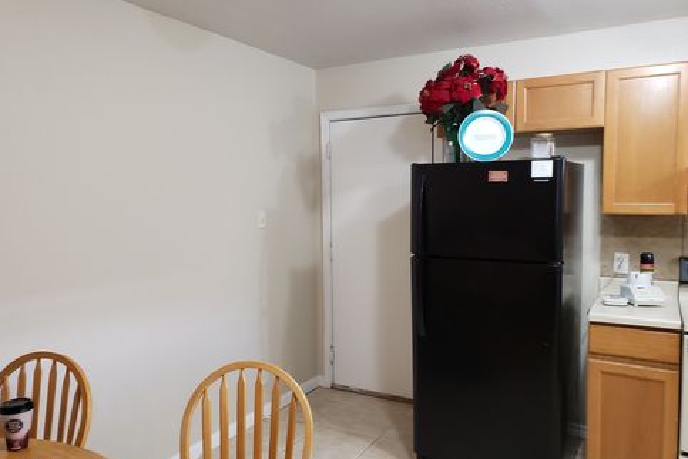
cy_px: 234
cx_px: 333
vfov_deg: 46.4
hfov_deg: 65.5
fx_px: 535
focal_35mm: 28
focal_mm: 4.3
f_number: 2.4
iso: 250
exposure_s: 1/20
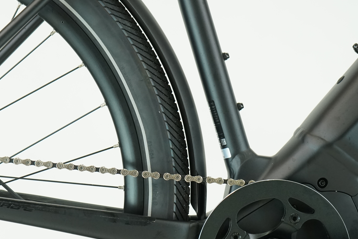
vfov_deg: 16.6
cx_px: 142
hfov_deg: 24.7
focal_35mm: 82
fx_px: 815
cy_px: 175
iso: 1600
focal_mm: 45
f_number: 5
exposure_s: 1/200
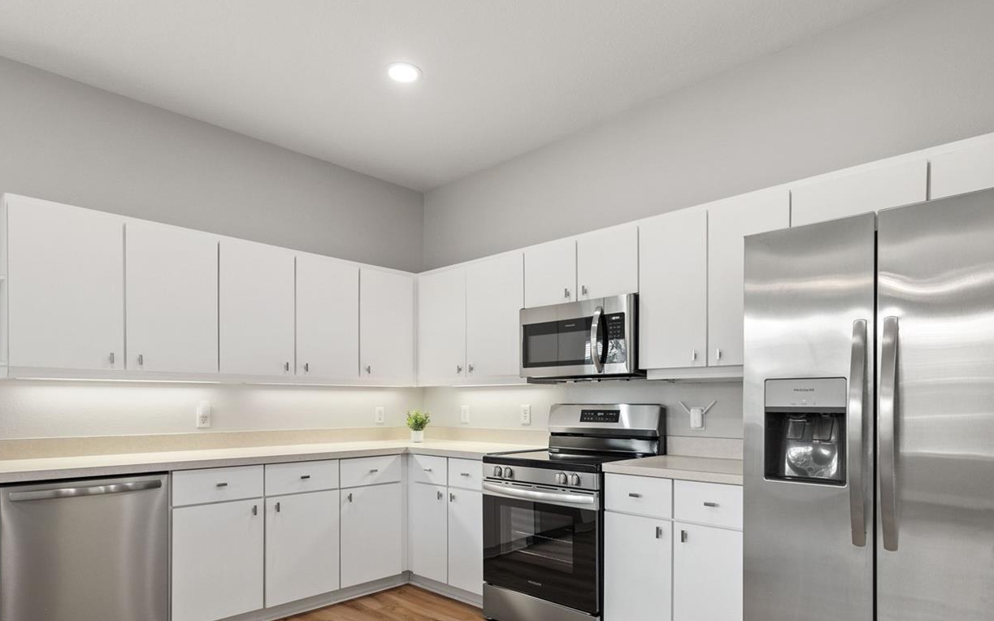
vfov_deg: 58.8
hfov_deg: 85.0
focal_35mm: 20
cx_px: 513
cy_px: 392
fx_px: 542
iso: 400
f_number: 4.5
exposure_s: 1/13
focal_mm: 10
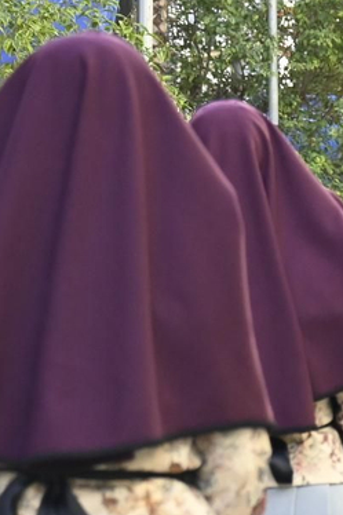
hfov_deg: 3.1
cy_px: 563
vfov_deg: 4.7
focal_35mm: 436
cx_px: 865
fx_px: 6236
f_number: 5.6
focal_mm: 68
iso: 500
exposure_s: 1/320
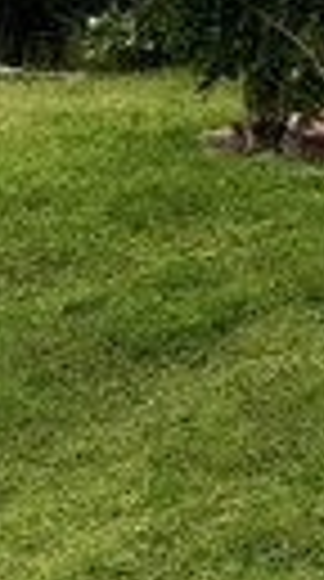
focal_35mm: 130
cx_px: 914
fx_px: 1997
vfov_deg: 15.9
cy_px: -126
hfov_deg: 8.1
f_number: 1.78
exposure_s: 1/3145
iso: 80
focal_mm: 6.76
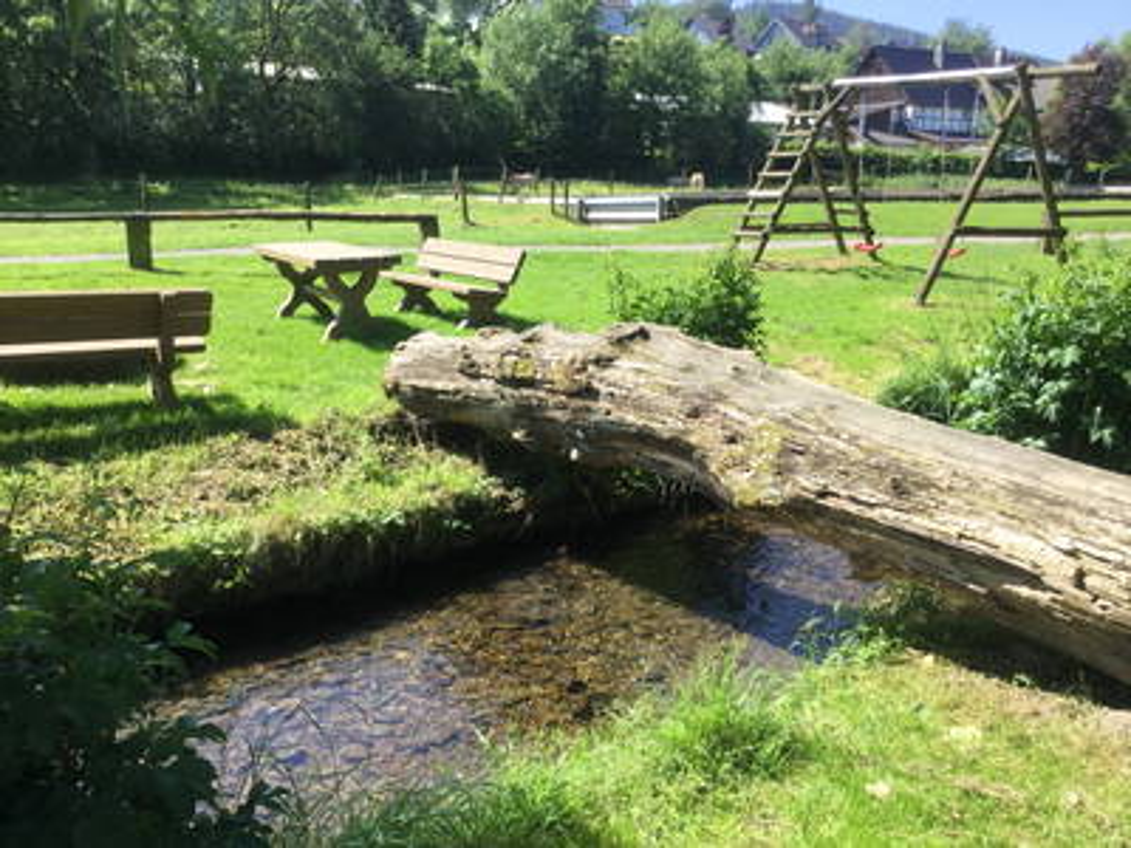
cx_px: 566
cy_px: 424
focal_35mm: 31
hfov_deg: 58.4
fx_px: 1013
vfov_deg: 45.4
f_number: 2.4
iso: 25
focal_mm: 3.3
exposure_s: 1/515
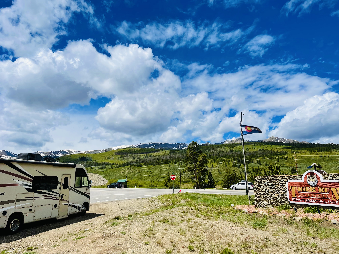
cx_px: 170
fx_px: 255
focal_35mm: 26
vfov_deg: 53.1
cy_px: 127
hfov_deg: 67.3
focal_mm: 4.2
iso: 32
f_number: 1.6
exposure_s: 1/7813
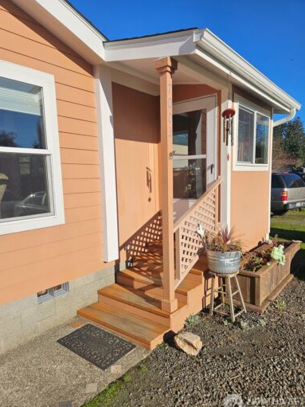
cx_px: 154
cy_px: 205
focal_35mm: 24
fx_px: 282
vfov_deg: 71.6
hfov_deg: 56.8
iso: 25
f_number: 1.8
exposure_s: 1/3399
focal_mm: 5.4
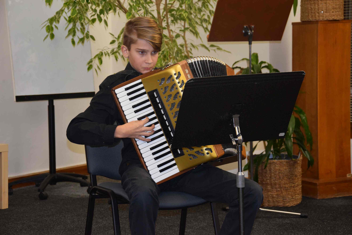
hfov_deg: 21.9
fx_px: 910
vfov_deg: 14.7
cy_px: 118
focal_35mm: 93
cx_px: 176
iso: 1100
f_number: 5.3
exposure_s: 1/60
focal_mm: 62
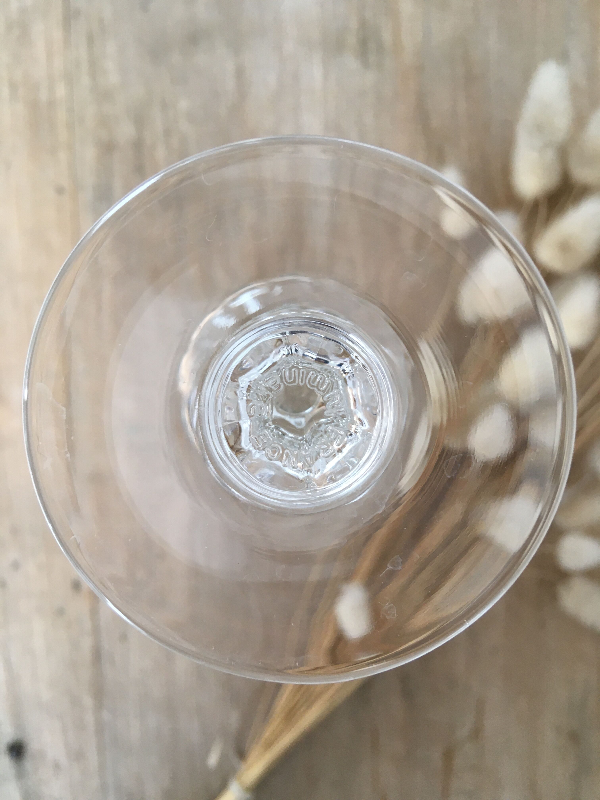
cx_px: 300
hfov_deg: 48.2
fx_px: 670
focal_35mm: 29
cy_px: 400
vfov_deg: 61.7
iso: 100
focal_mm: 4.15
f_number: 2.2
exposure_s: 1/33
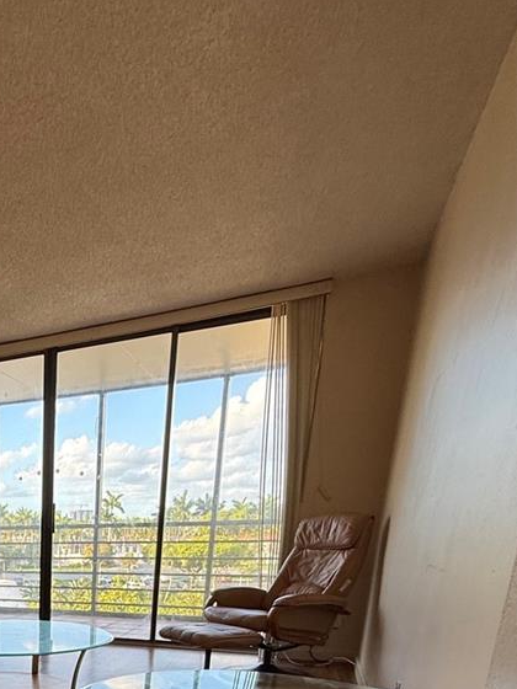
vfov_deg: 48.3
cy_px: 704
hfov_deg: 39.5
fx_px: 597
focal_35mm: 30
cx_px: -33
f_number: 2.2
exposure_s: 1/120
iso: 80
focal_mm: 2.22
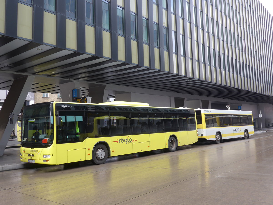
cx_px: 136
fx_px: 268
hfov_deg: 54.0
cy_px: 102
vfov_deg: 41.8
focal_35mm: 34
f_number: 2.8
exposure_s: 1/200
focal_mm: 7
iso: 80
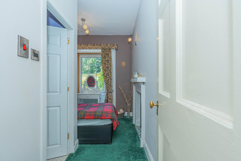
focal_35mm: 16
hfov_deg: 96.7
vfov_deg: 73.8
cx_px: 120
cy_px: 80
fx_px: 107
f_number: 9
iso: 250
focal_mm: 16
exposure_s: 1/60
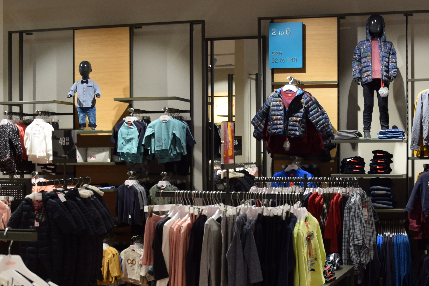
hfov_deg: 29.6
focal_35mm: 68
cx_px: 241
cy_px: 176
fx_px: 810
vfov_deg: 20.0
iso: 400
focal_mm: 18
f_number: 4.5
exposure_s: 1/80
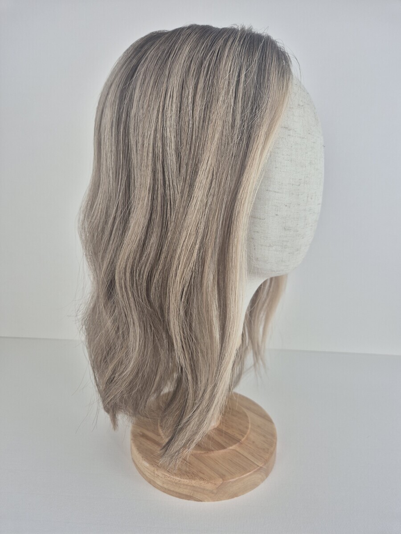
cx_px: 200
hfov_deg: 58.9
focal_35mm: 23
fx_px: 355
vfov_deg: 73.9
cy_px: 267
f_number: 1.8
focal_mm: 5.4
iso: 40
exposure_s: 1/100
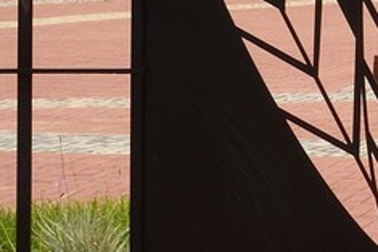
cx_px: 1218
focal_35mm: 231
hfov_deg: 7.6
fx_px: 2427
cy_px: -242
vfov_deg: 5.8
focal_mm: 34
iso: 200
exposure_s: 1/320
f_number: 14
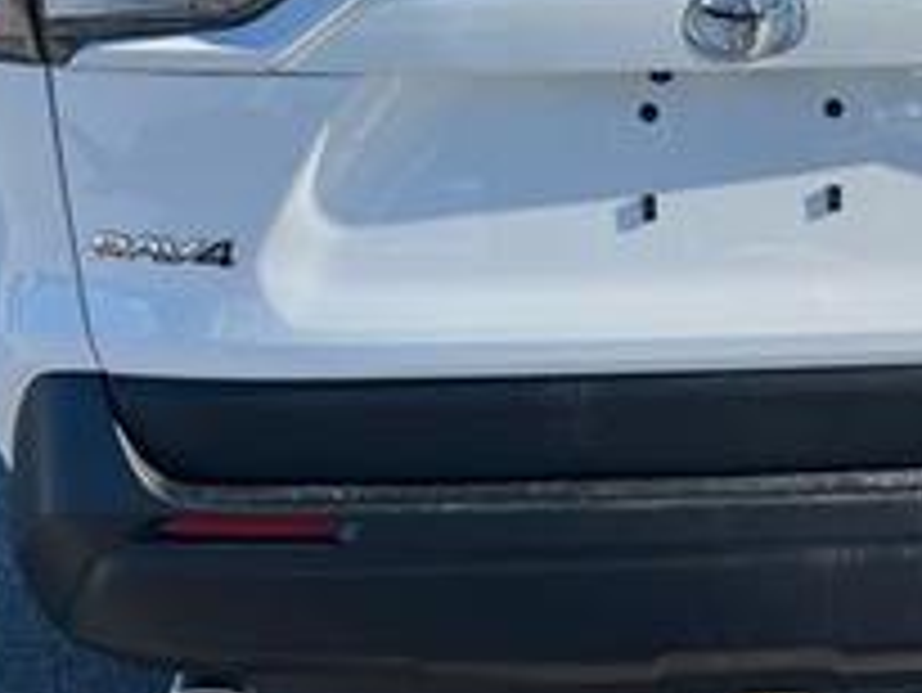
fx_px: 1706
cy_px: 176
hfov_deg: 29.7
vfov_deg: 22.7
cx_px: 706
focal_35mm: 64
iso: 50
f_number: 1.5
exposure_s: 1/2915
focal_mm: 5.7
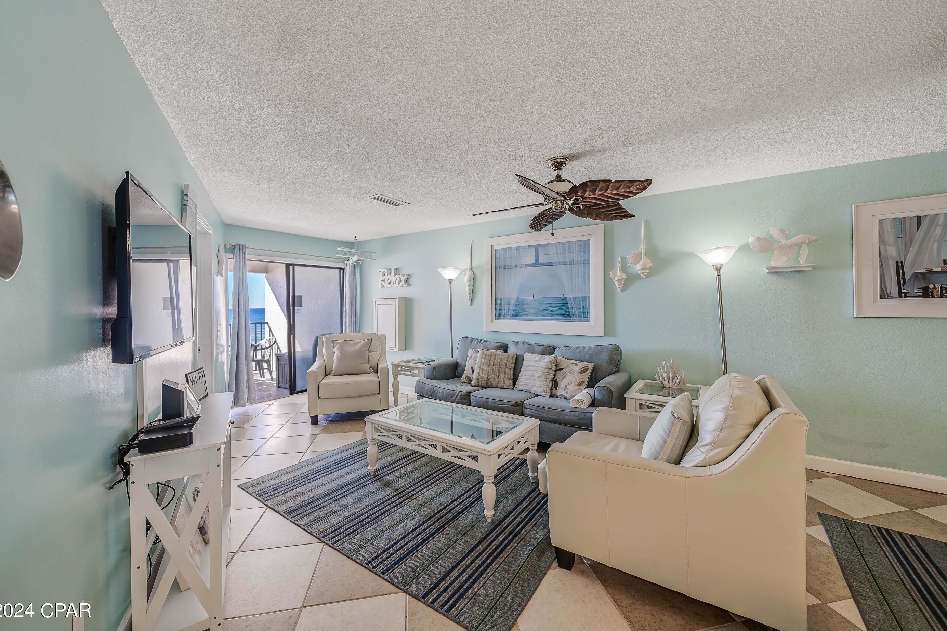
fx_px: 342
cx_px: 489
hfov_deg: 108.3
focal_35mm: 13
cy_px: 300
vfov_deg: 85.4
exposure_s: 1/15
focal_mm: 12
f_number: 5.6
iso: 100
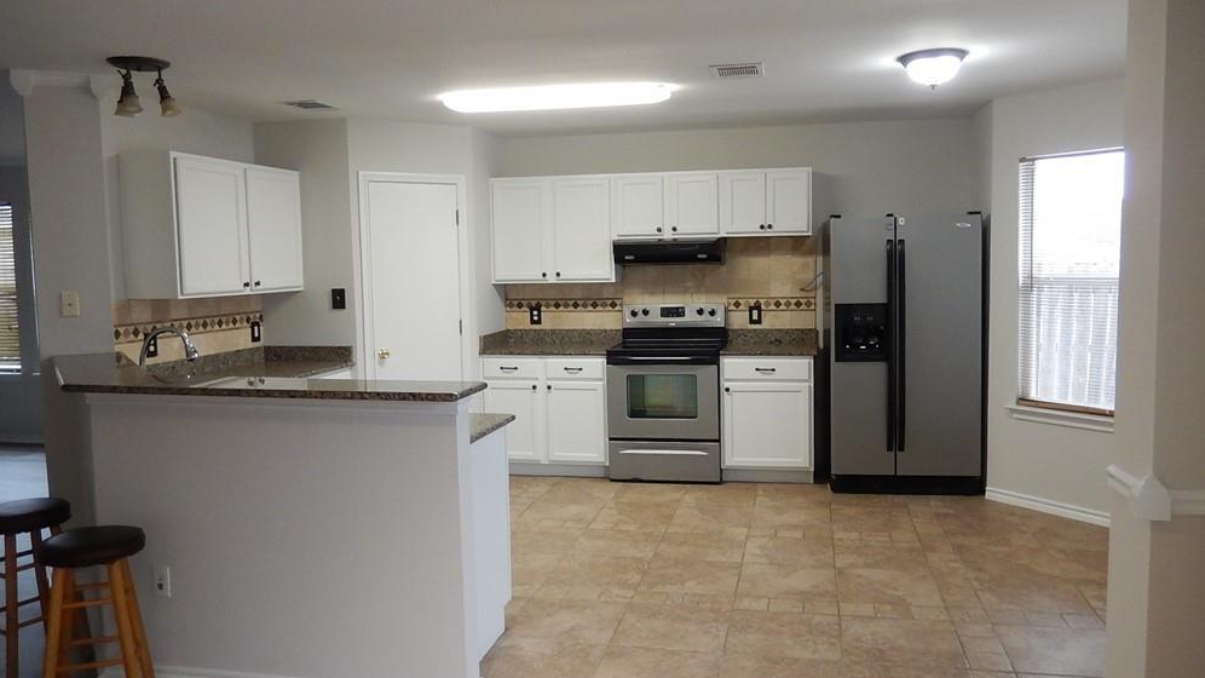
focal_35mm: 28
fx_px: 895
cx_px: 612
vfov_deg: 41.5
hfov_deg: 67.9
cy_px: 328
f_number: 3.4
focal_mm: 4.5
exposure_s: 1/40
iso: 400
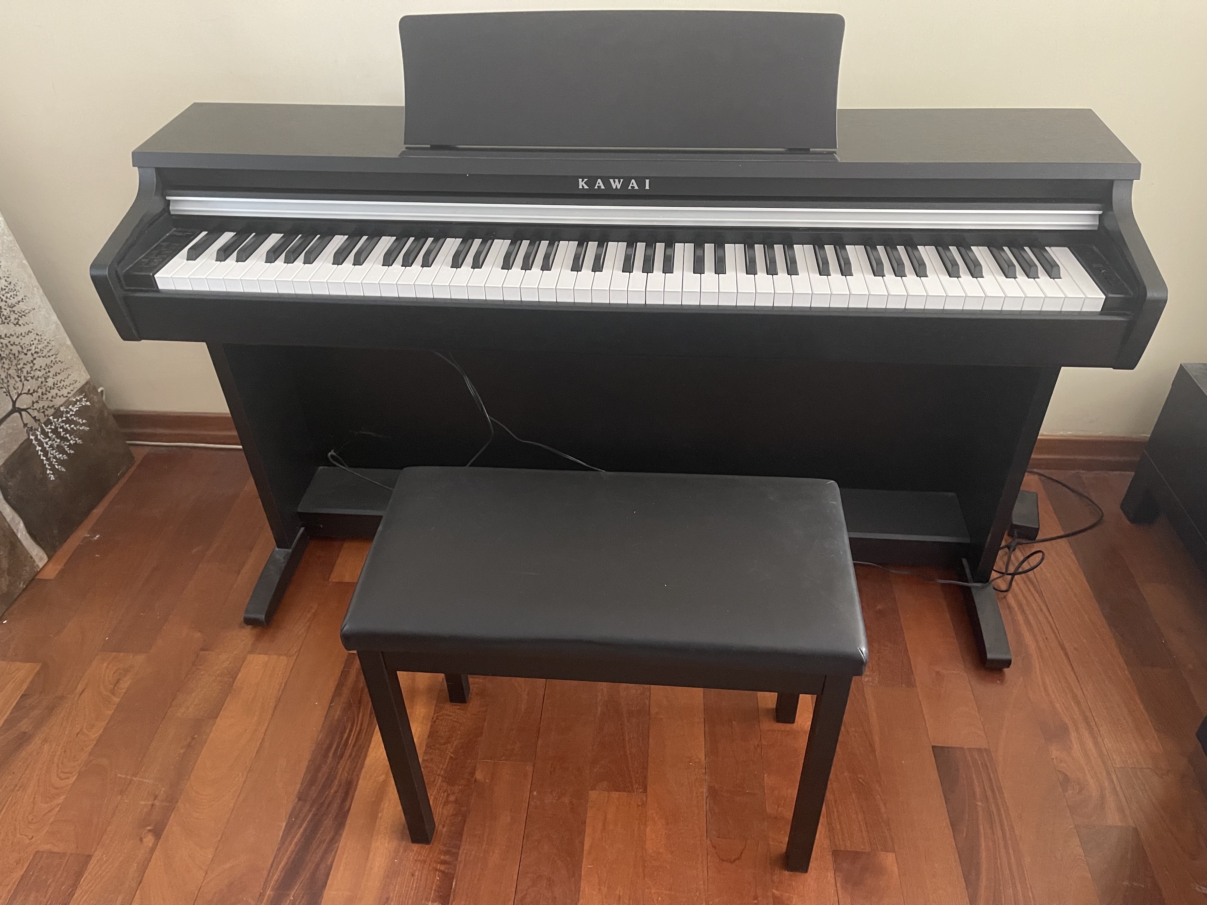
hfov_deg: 69.4
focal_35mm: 25
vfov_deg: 54.9
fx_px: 872
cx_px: 604
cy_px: 452
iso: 640
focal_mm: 5.1
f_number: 1.6
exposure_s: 1/36
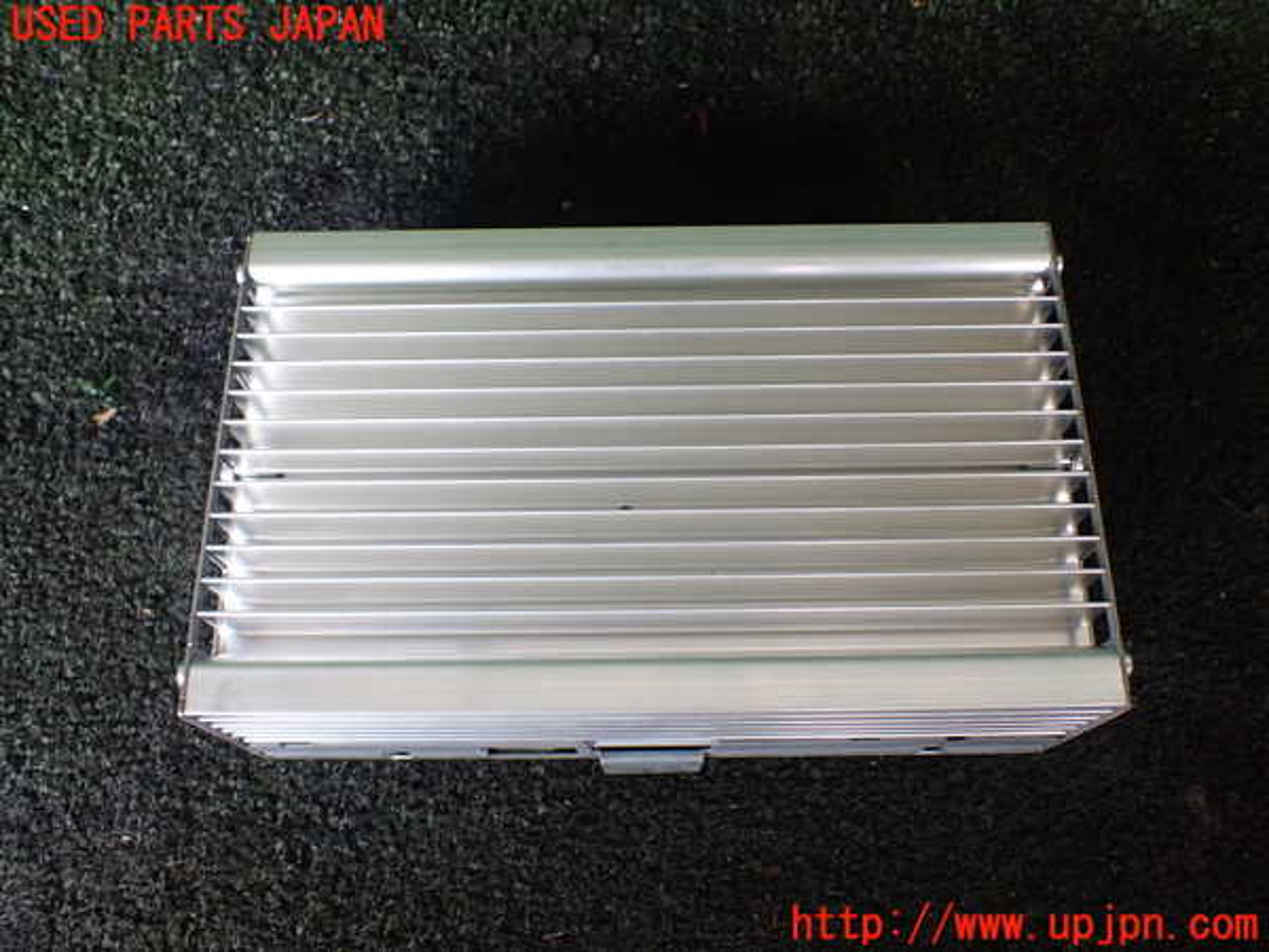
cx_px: 634
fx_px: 1100
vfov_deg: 46.8
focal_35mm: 30
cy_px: 476
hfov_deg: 60.0
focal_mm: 5.4
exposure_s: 1/125
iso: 250
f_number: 2.3
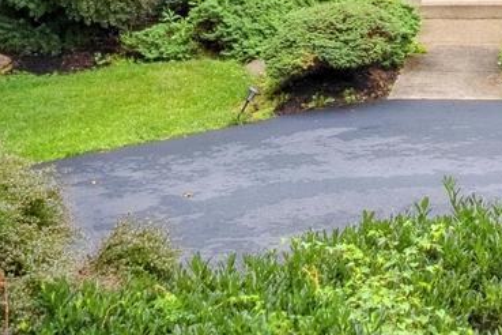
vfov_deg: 10.4
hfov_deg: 15.8
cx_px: 672
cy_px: -304
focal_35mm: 122
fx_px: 1701
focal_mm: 8.4
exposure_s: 1/25
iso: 100
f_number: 2.8
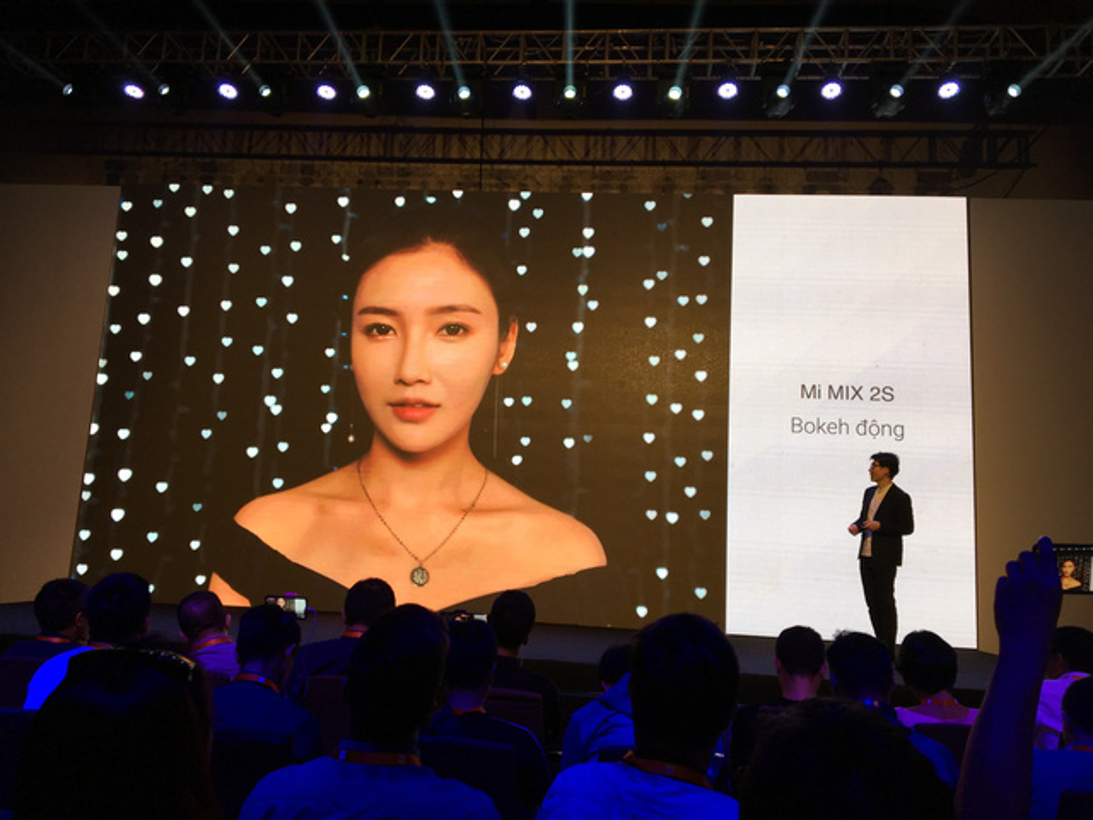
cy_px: 410
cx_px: 546
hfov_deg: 61.7
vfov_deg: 48.2
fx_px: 916
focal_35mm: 29
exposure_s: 1/50
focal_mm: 4.15
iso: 25
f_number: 2.2
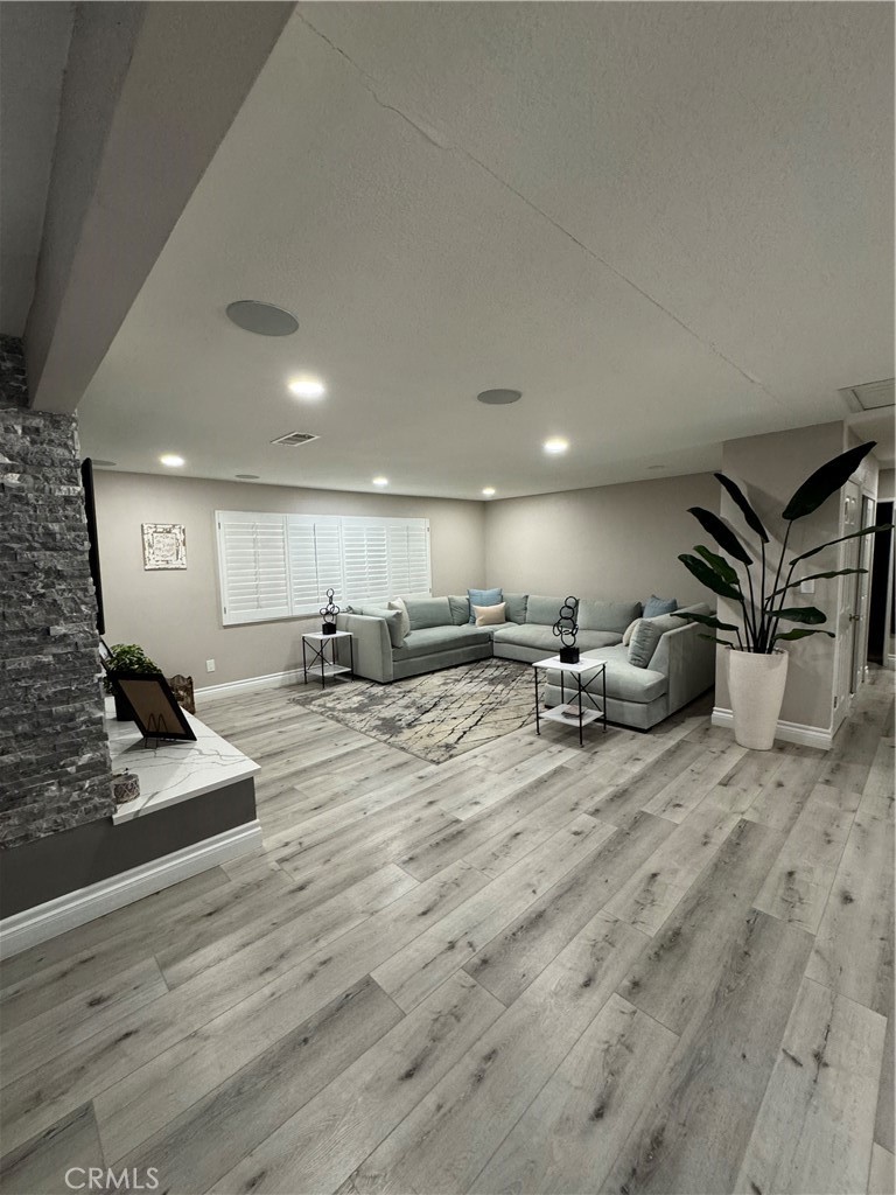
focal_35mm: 14
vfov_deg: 102.1
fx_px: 483
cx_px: 448
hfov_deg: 85.7
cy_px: 598
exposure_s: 1/60
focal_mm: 2.22
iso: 200
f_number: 2.2
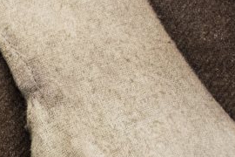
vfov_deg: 1.4
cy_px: -190
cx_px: 299
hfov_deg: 2.1
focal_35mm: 962
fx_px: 6279
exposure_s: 1/200
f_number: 9
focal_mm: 135
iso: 640
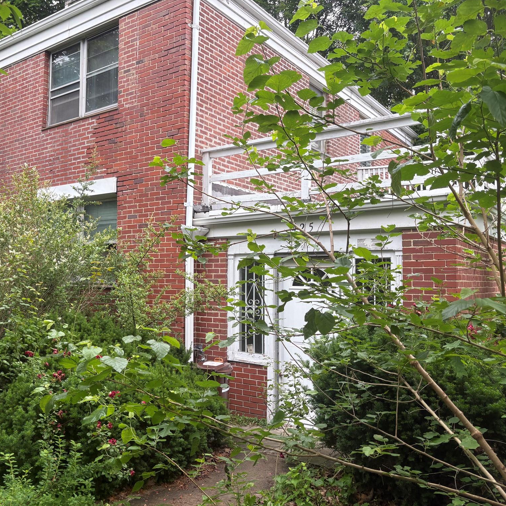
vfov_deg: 52.5
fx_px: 513
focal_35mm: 31
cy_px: 254
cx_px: 201
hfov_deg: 52.2
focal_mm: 5.96
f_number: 1.6
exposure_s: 1/277
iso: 40
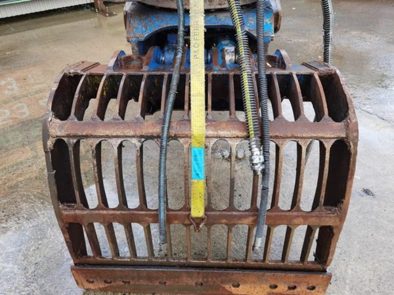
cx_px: 197
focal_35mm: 27
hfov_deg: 65.3
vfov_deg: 51.4
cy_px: 148
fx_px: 307
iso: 50
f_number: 1.9
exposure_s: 1/150
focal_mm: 6.71
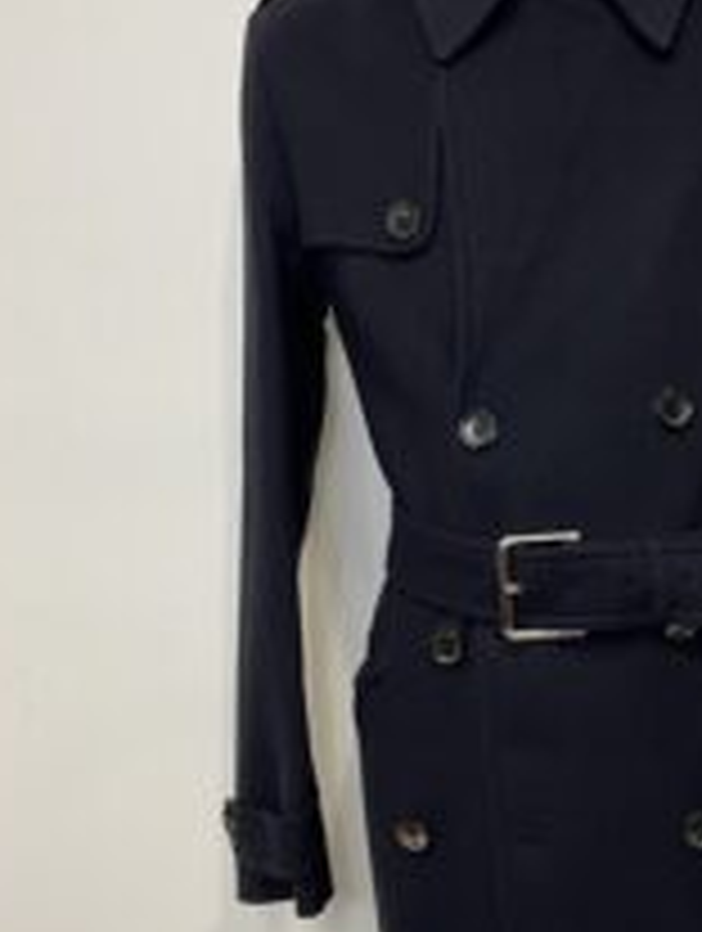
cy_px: 522
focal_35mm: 54
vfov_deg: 35.4
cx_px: 616
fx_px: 1456
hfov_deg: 26.3
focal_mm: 3.99
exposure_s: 1/50
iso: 125
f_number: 1.8
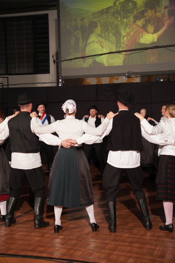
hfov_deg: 24.4
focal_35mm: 56
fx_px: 405
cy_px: 132
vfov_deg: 35.9
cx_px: 88
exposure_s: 1/160
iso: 1600
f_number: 3.2
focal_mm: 37
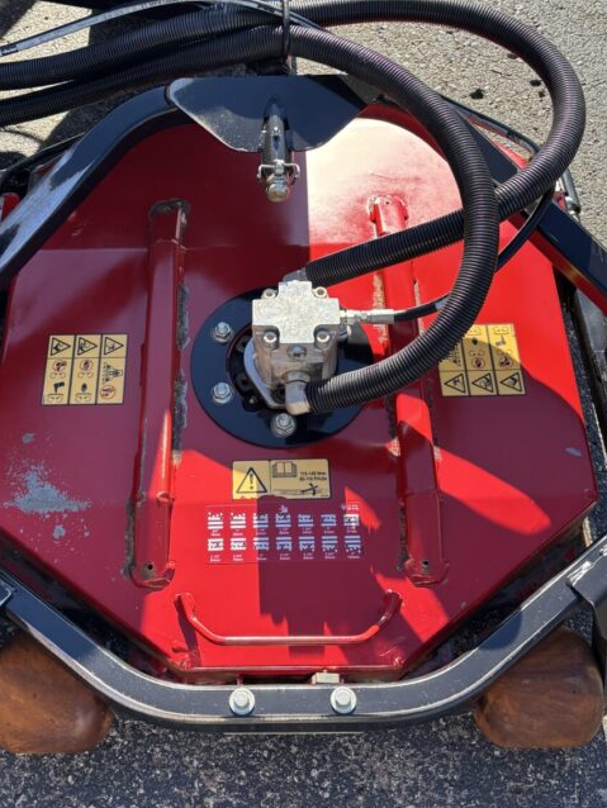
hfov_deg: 32.8
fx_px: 1028
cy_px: 271
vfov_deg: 42.4
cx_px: 252
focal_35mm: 44
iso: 50
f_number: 1.6
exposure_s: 1/711
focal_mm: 5.96
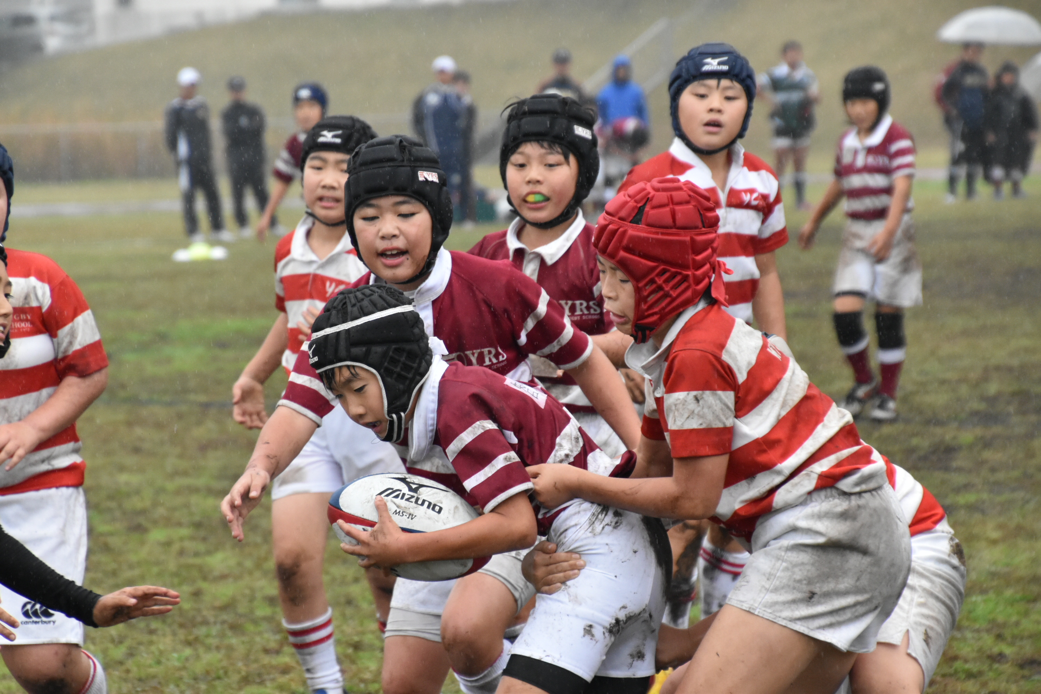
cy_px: 347
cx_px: 520
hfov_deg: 11.0
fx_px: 5421
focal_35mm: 188
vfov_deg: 7.3
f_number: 6
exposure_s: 1/640
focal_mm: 125
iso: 2500
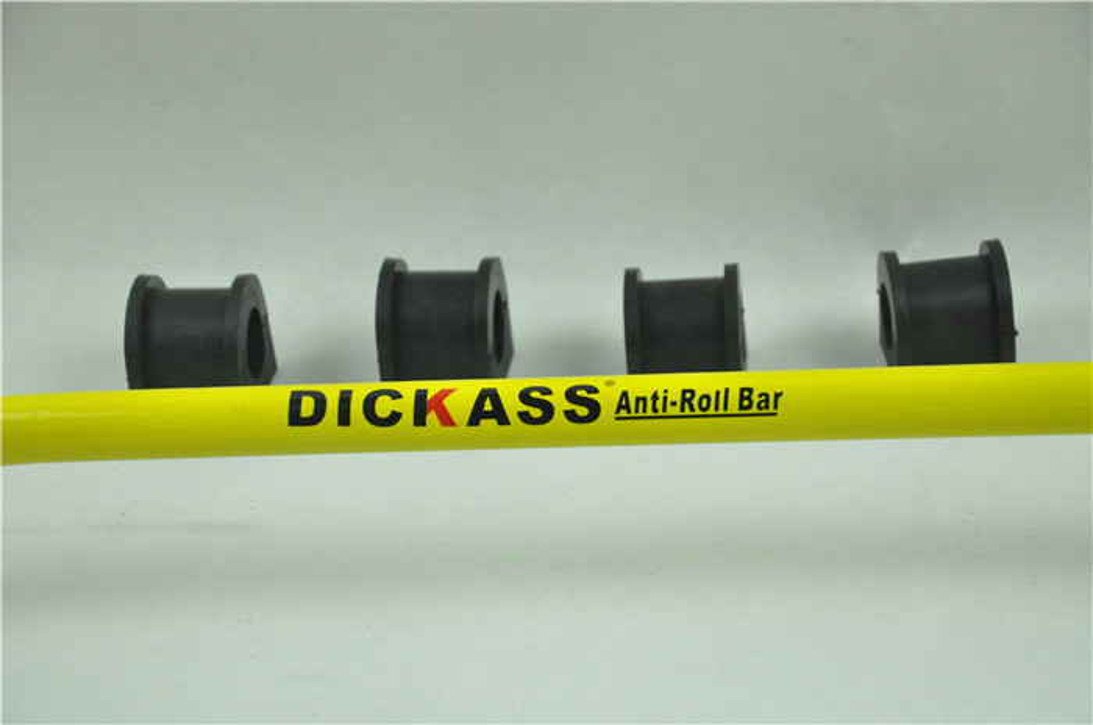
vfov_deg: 14.6
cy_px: 362
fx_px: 2818
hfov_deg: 21.9
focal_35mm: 93
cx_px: 546
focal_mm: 62
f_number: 5.3
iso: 3200
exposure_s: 1/500
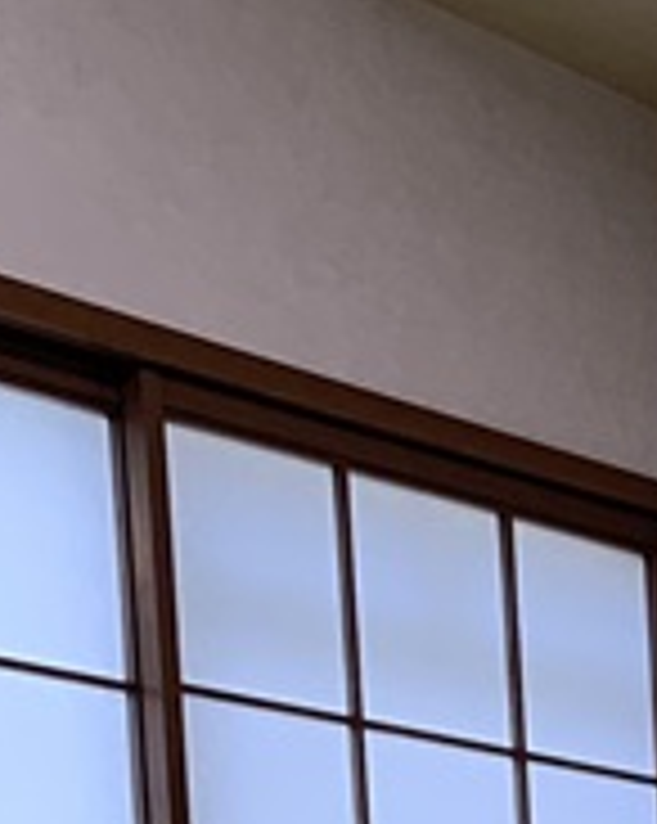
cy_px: 1612
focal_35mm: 140
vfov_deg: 12.3
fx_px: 3409
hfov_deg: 9.9
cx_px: 1454
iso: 100
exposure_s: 1/106
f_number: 1.8
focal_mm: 4.25
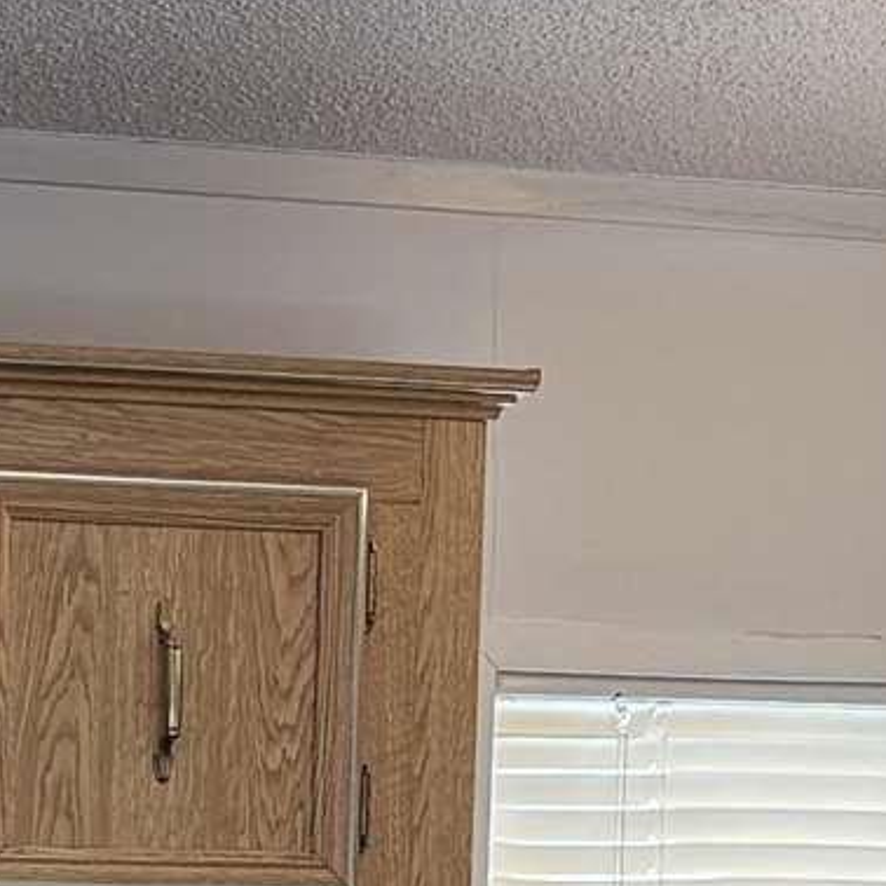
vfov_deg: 8.9
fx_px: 5415
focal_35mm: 187
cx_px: -244
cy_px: 1622
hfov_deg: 9.2
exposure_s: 1/120
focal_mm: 5.96
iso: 40
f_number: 1.6
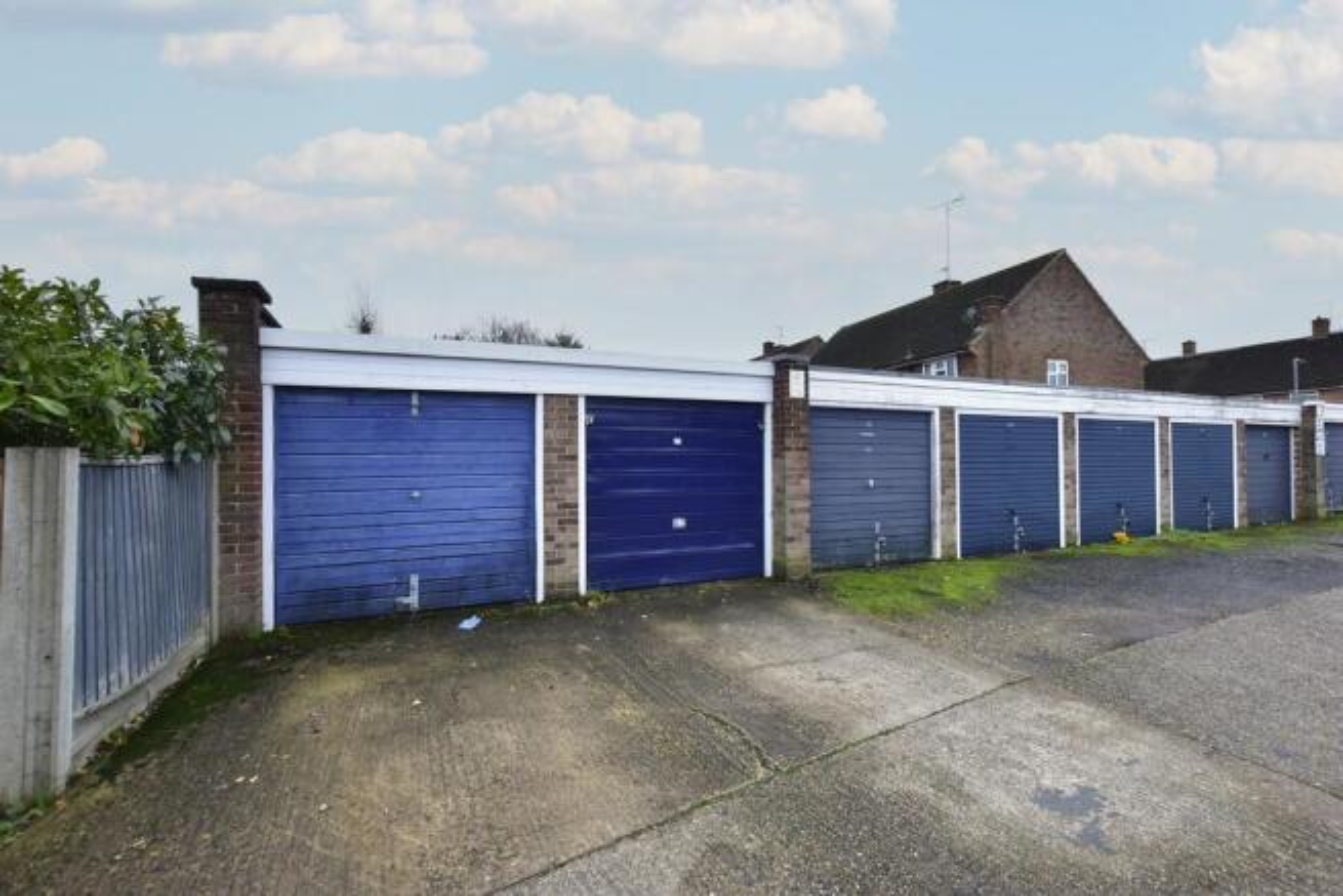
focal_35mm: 15
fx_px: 560
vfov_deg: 77.4
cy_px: 448
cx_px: 672
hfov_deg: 100.4
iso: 640
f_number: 8
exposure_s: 1/80
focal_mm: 10
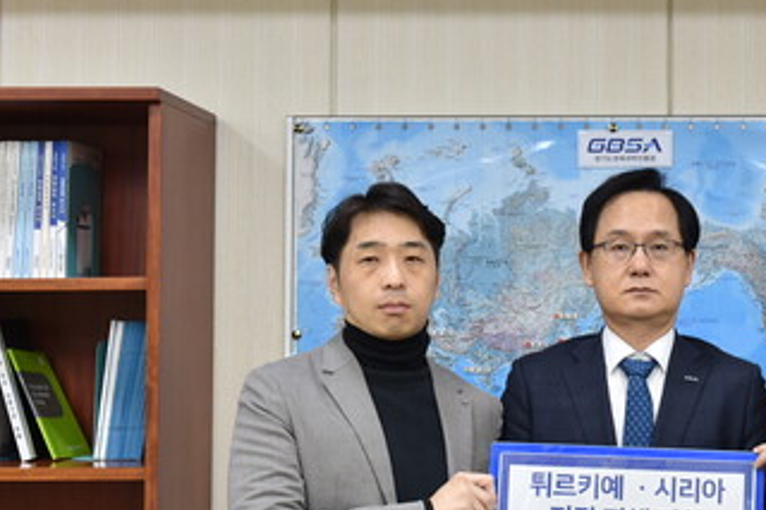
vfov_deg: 18.2
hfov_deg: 26.5
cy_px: 250
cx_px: 618
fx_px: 1595
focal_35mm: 75
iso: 1250
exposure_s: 1/100
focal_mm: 40
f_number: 5
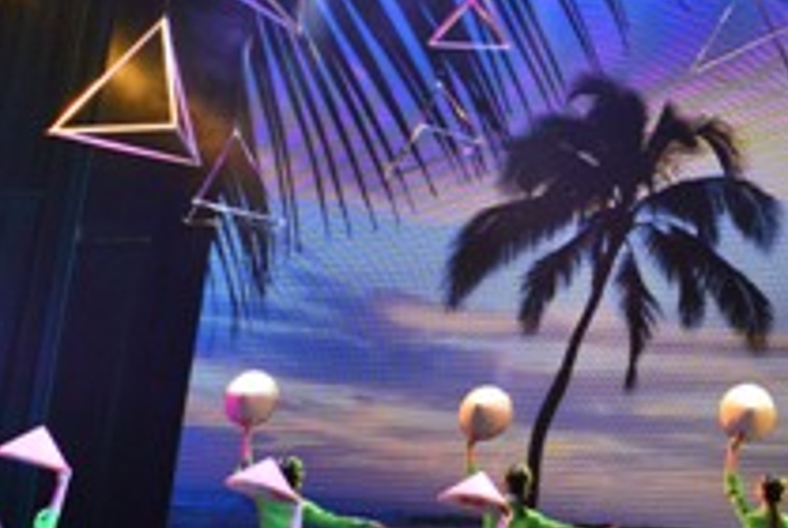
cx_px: 754
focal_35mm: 88
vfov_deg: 14.9
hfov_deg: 22.4
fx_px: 1929
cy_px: -160
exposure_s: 1/160
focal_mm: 24
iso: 500
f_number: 5.6
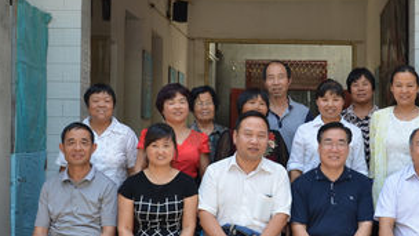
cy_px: 136
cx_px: 307
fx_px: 755
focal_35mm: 68
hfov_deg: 30.5
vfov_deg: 17.7
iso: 200
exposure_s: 1/160
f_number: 6.3
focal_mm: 22
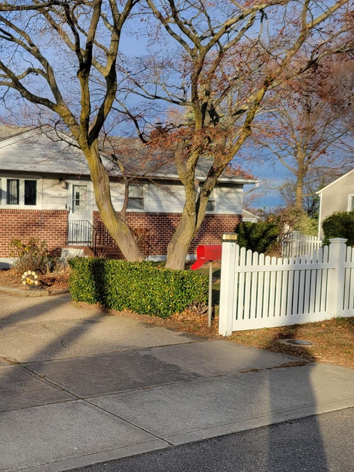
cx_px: -3
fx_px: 586
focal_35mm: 43
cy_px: 284
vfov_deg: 43.6
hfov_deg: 31.0
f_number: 1.8
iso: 40
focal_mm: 5.4
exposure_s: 1/1030
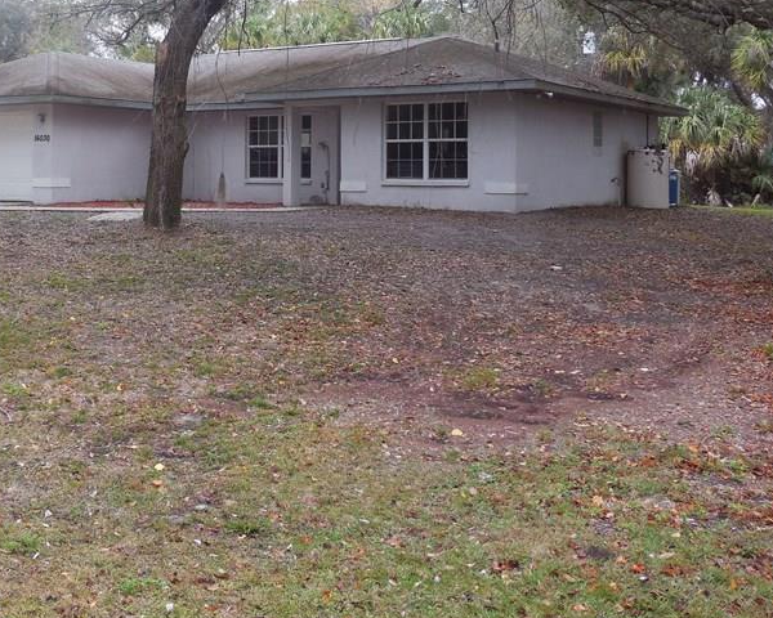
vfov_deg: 29.8
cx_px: 195
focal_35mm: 50
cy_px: 157
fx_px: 1144
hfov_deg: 36.5
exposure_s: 1/60
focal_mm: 5.3
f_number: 3.2
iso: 125
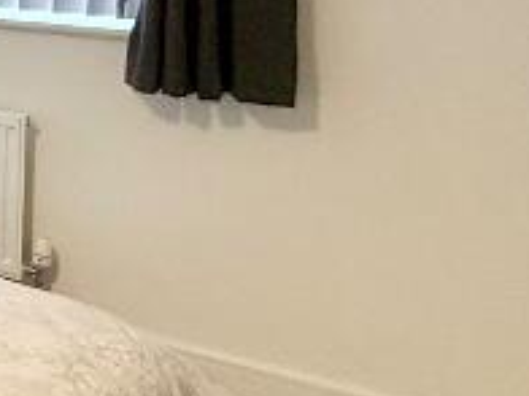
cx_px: -640
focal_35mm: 73
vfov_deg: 18.8
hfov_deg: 16.5
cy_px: -108
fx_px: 1116
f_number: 2.2
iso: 250
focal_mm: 2.22
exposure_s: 1/50
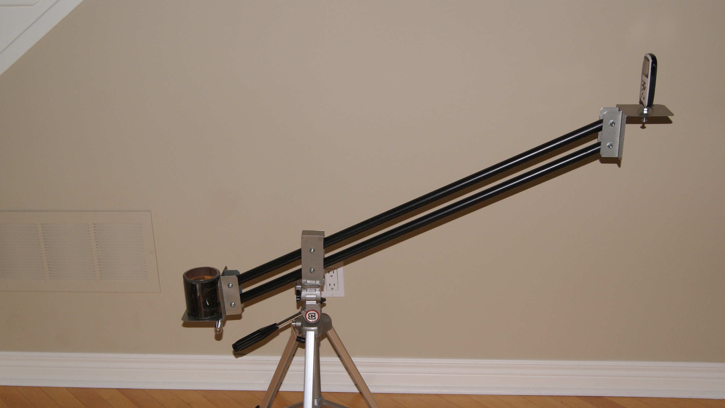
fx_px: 884
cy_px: 269
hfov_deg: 44.6
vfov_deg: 25.8
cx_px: 350
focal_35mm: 46
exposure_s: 1/60
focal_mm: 26
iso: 400
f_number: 5.6
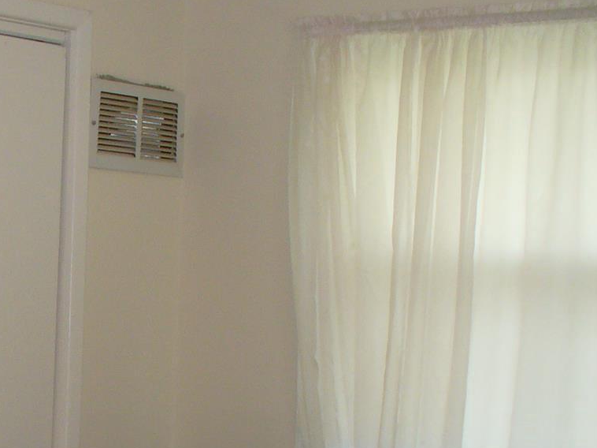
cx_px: -55
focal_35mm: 100
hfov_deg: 18.9
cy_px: 477
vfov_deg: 14.5
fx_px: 1724
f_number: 2.8
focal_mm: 6.1
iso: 100
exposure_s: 1/30
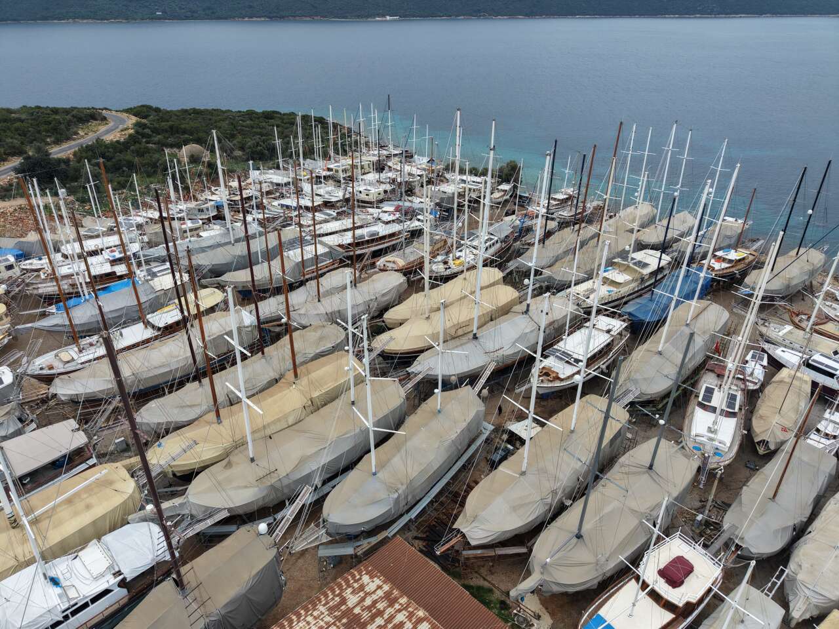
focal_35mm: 24
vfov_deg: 56.8
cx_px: 420
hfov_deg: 71.6
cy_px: 314
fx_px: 582
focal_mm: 8.67
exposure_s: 1/1250
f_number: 1.8
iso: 130
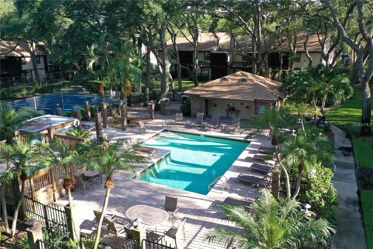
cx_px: 186
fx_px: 290
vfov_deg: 46.4
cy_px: 124
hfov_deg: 65.5
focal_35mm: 28
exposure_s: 1/30
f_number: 2.8
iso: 200
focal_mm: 10.26
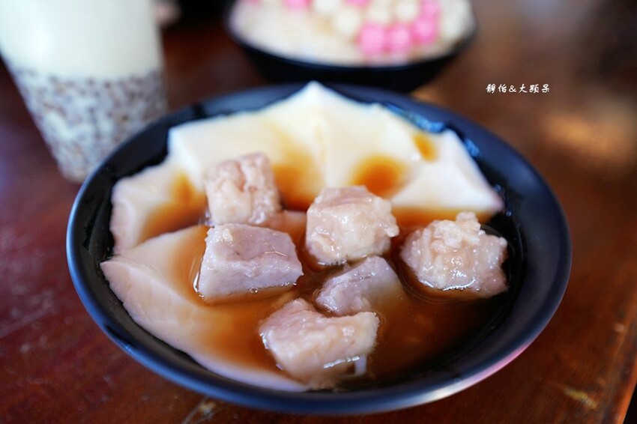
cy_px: 212
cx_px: 318
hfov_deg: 71.5
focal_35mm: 25
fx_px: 442
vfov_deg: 51.2
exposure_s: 1/40
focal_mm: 25
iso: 100
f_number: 3.2
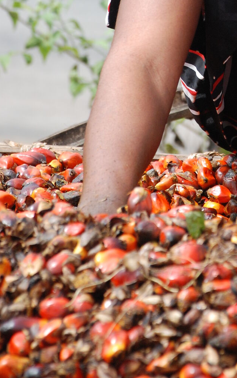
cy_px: -55
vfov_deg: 6.4
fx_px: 3357
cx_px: 289
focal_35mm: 325
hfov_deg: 4.0
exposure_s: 1/500
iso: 400
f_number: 5.6
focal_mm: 90
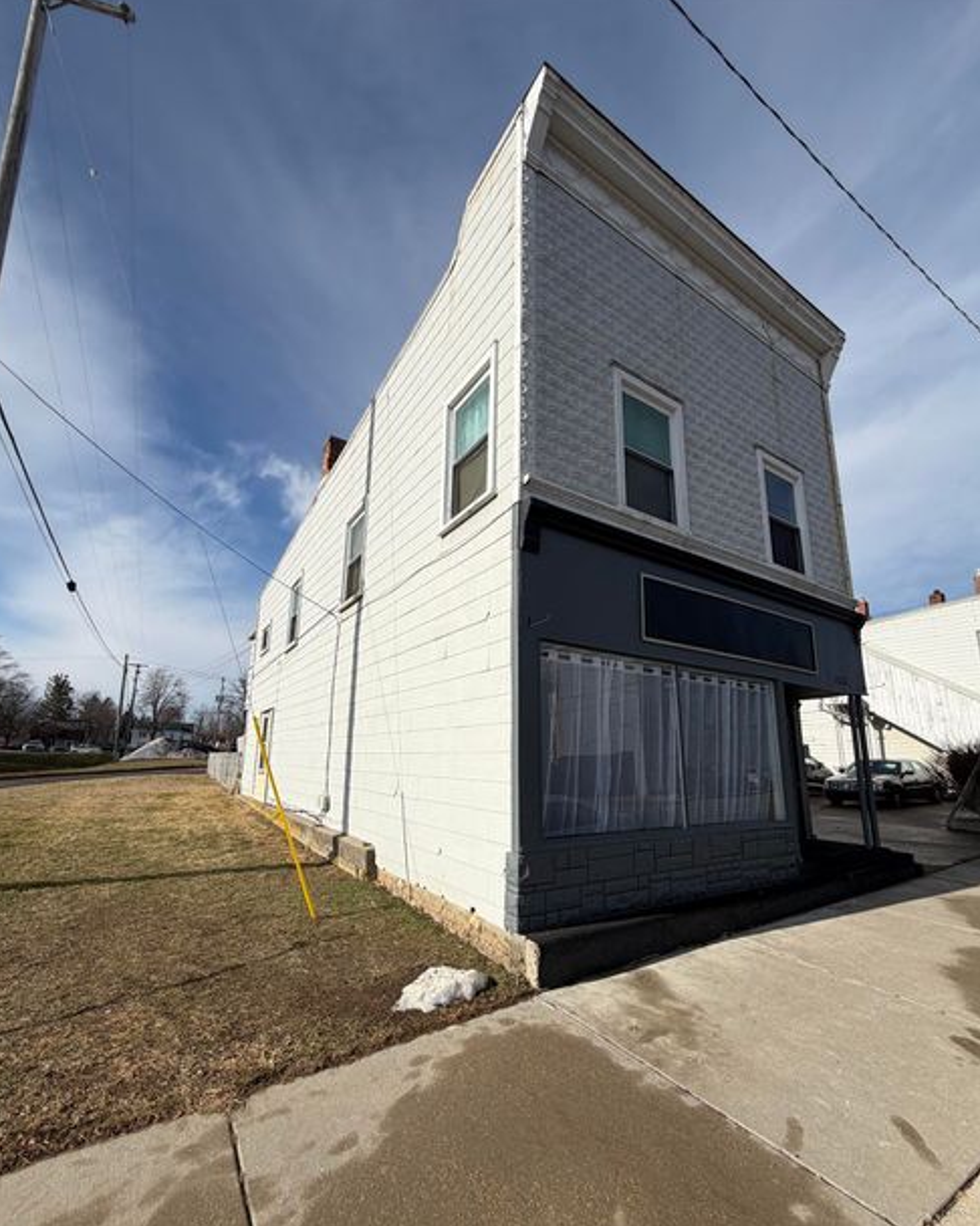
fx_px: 544
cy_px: 660
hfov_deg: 84.0
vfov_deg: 96.6
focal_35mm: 15
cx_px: 486
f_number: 2.2
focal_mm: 2.22
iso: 20
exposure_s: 1/1368
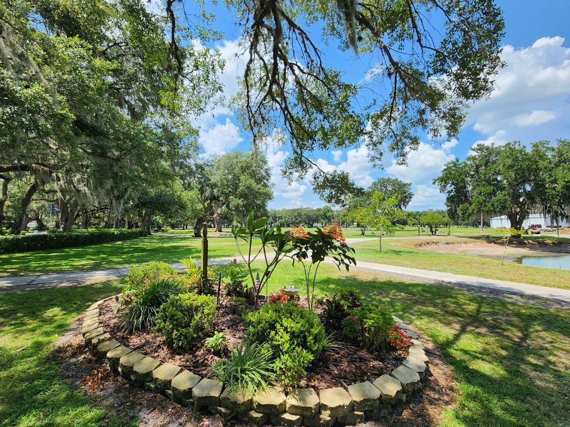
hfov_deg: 102.0
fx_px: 231
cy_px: 210
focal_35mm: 14
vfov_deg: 85.7
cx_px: 275
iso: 50
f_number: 2.2
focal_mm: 2.2
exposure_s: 1/1350
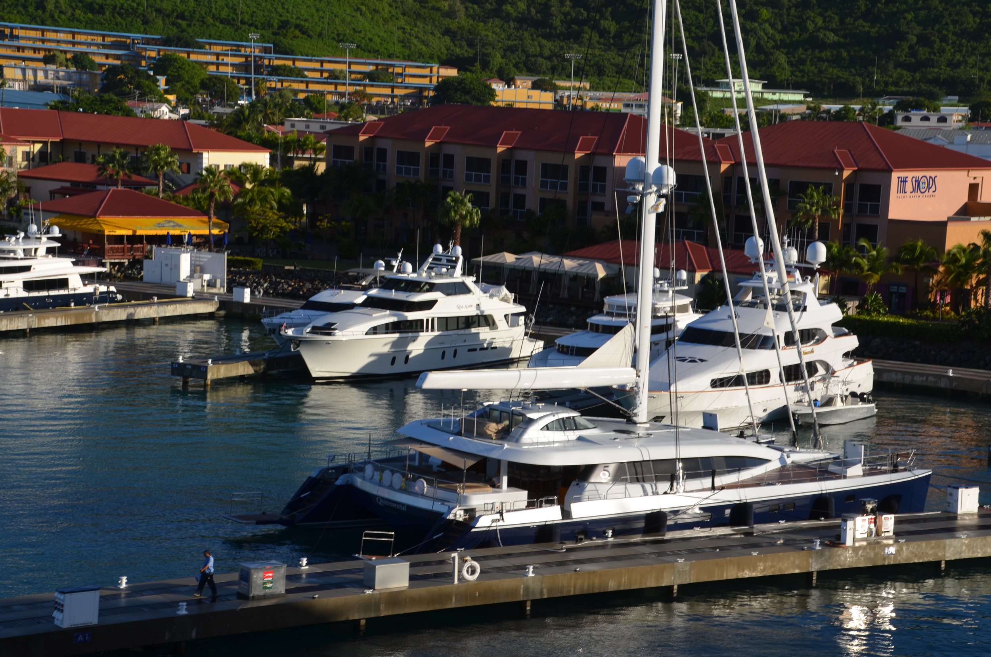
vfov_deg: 16.5
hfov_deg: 24.7
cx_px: 496
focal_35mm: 82
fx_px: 2266
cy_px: 328
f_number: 11
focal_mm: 55
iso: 100
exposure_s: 1/200
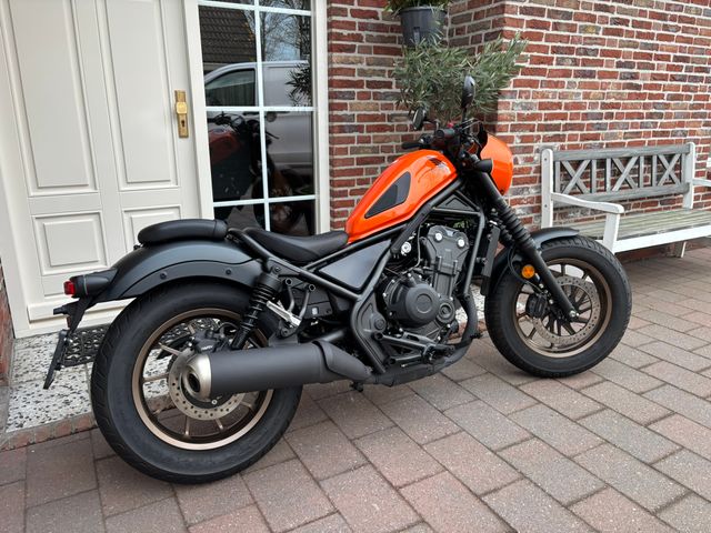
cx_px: 356
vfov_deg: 53.1
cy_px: 266
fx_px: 534
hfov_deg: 67.3
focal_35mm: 26
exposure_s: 1/120
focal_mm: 5.96
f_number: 1.6
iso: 125
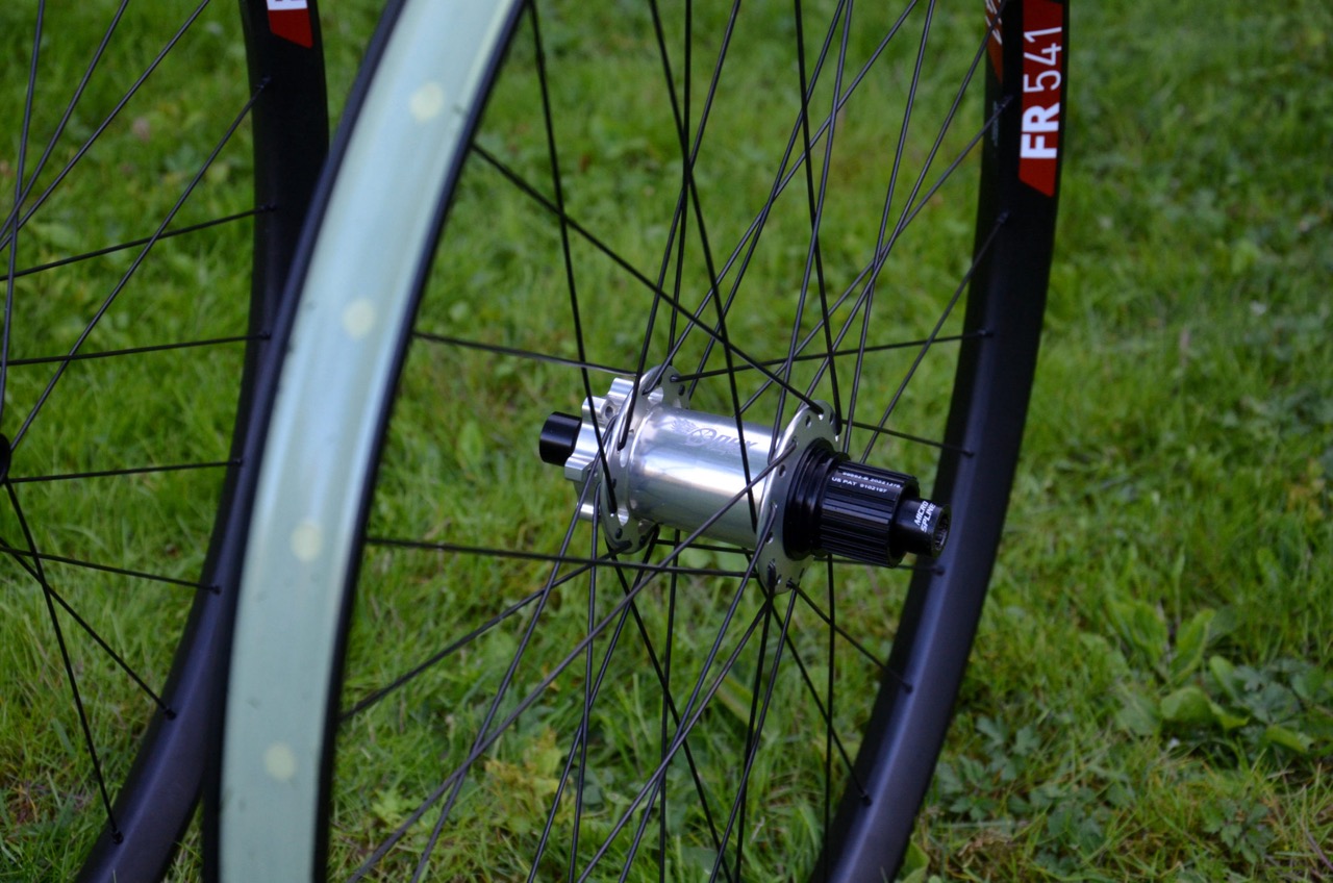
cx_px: 666
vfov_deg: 18.1
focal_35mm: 75
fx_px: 2772
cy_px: 442
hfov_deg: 27.0
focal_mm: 50
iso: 800
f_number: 6.3
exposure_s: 1/160
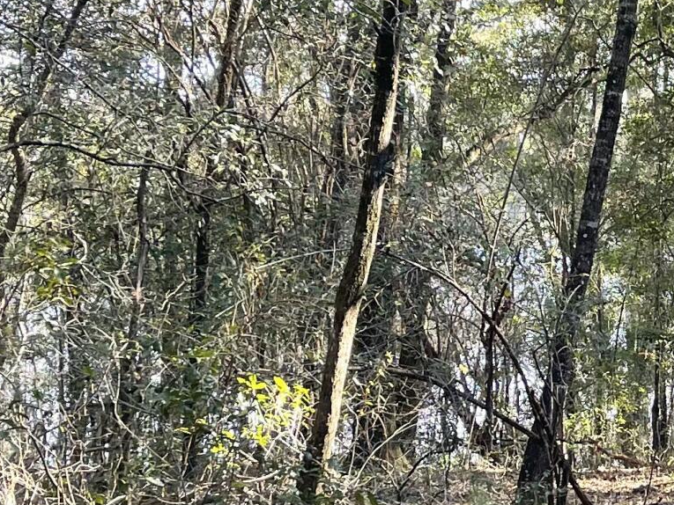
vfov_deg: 15.1
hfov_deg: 19.3
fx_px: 1908
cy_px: 235
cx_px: 721
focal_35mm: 98
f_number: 1.6
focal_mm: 5.1
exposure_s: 1/121
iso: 64
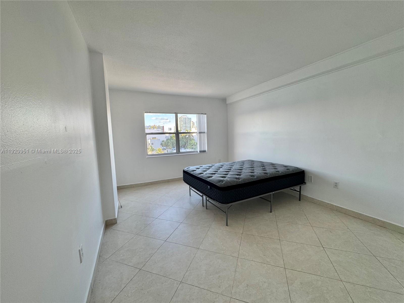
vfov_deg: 85.7
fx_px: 163
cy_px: 152
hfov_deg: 102.1
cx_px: 202
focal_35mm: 14
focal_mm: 2.22
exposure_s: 1/120
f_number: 2.2
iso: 80
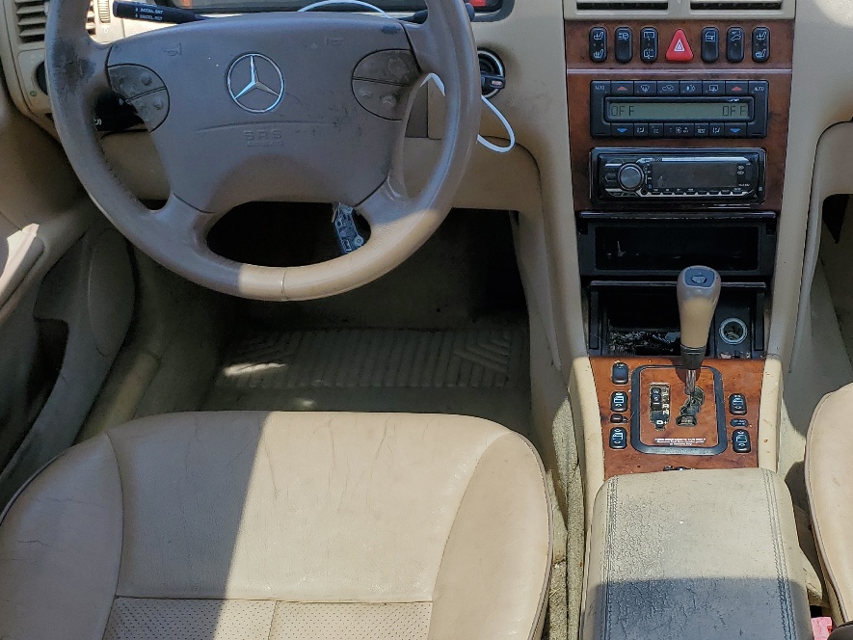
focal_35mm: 47
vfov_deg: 30.8
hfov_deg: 39.2
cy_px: 397
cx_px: 650
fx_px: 1158
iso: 50
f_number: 1.5
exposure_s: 1/833
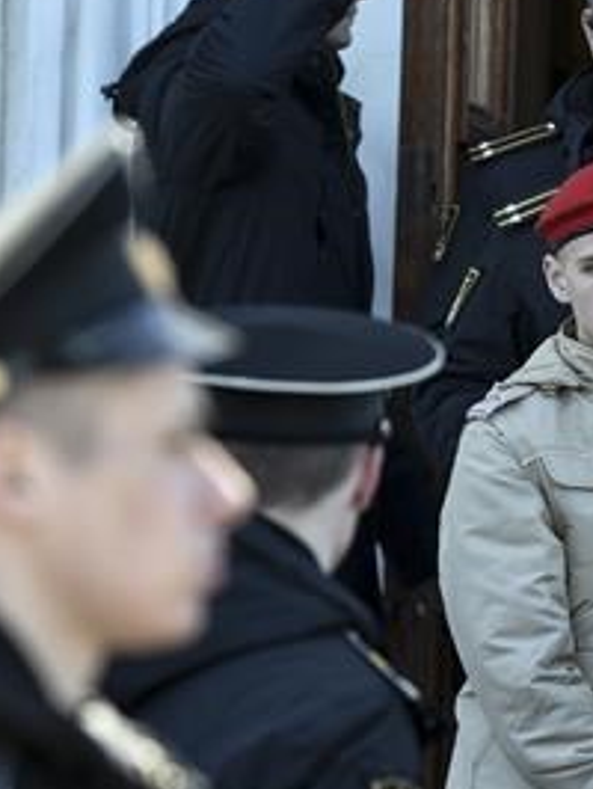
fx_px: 13386
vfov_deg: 3.4
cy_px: 503
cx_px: 949
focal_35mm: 587
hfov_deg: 2.5
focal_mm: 250
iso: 1000
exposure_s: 1/500
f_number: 8
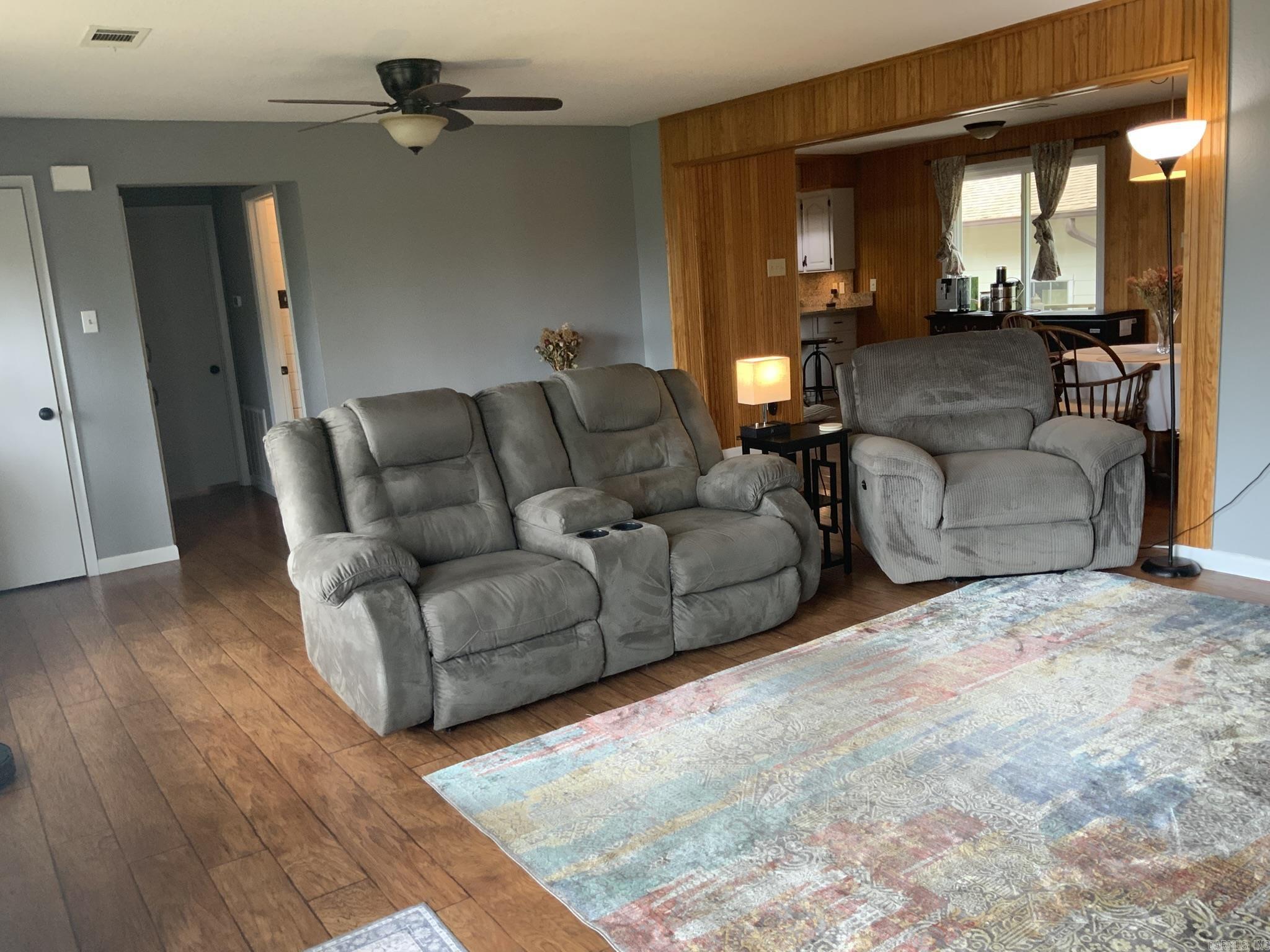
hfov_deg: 61.7
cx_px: 635
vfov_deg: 48.2
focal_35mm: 29
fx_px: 1064
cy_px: 476
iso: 125
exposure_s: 1/60
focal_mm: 3
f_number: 1.8
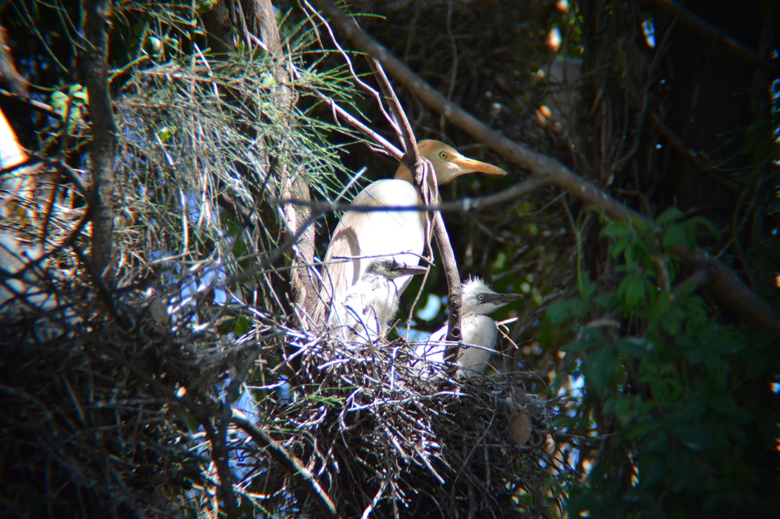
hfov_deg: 6.9
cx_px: 390
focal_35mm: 300
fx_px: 6497
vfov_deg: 4.6
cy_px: 260
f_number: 5.6
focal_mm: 200
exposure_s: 1/1000
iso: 800
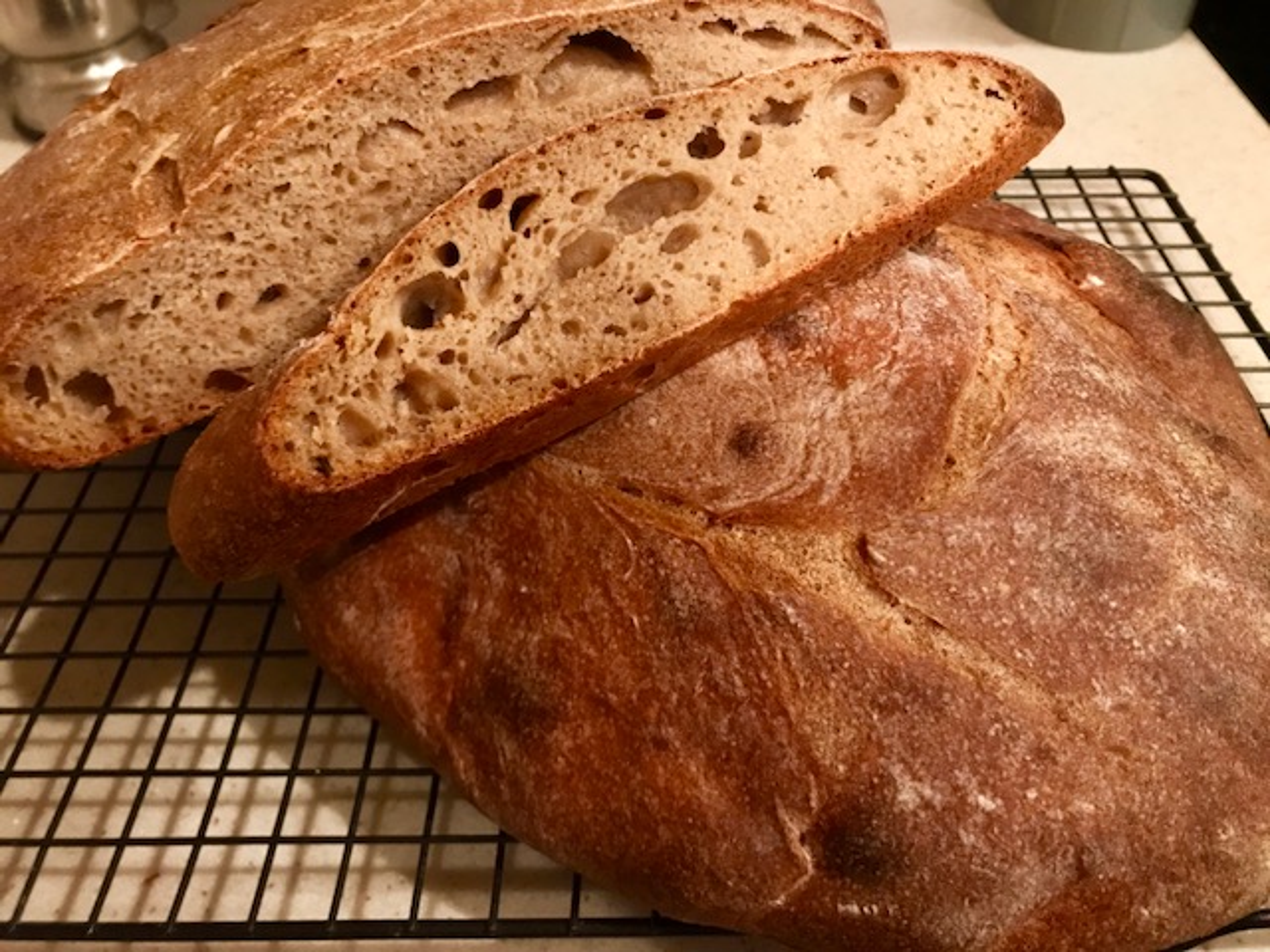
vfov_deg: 49.7
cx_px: 635
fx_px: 1027
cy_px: 476
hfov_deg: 63.4
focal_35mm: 28
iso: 100
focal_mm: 3.99
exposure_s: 1/4
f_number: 1.8
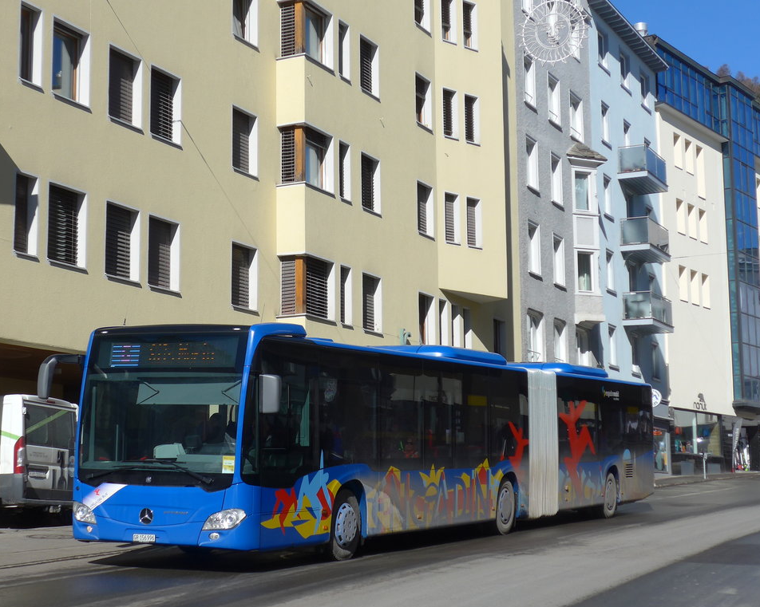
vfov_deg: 23.8
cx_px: 298
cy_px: 308
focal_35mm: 64
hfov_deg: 29.5
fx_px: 1439
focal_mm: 10.7
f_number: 3.3
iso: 80
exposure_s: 1/2000
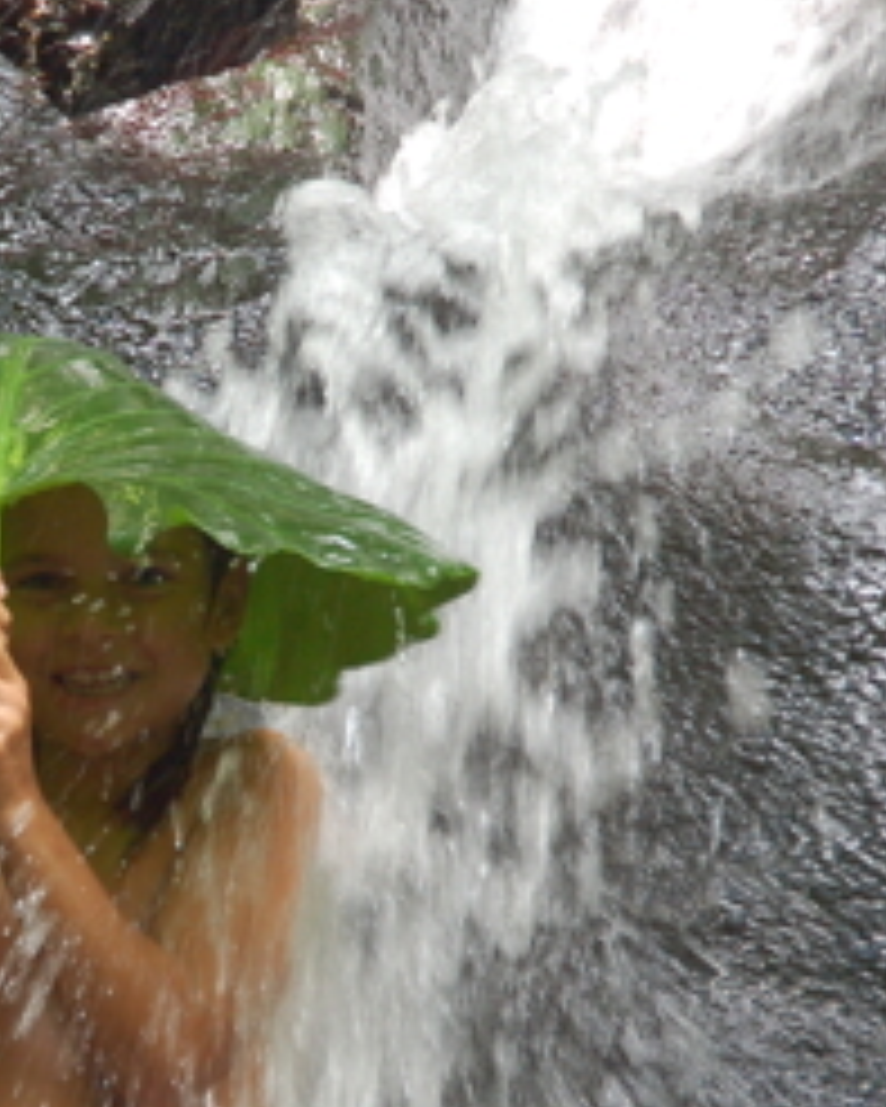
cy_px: 626
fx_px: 11956
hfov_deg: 4.2
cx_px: 81
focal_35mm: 365
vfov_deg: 5.3
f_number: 6
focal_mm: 116
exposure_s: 1/80
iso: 800
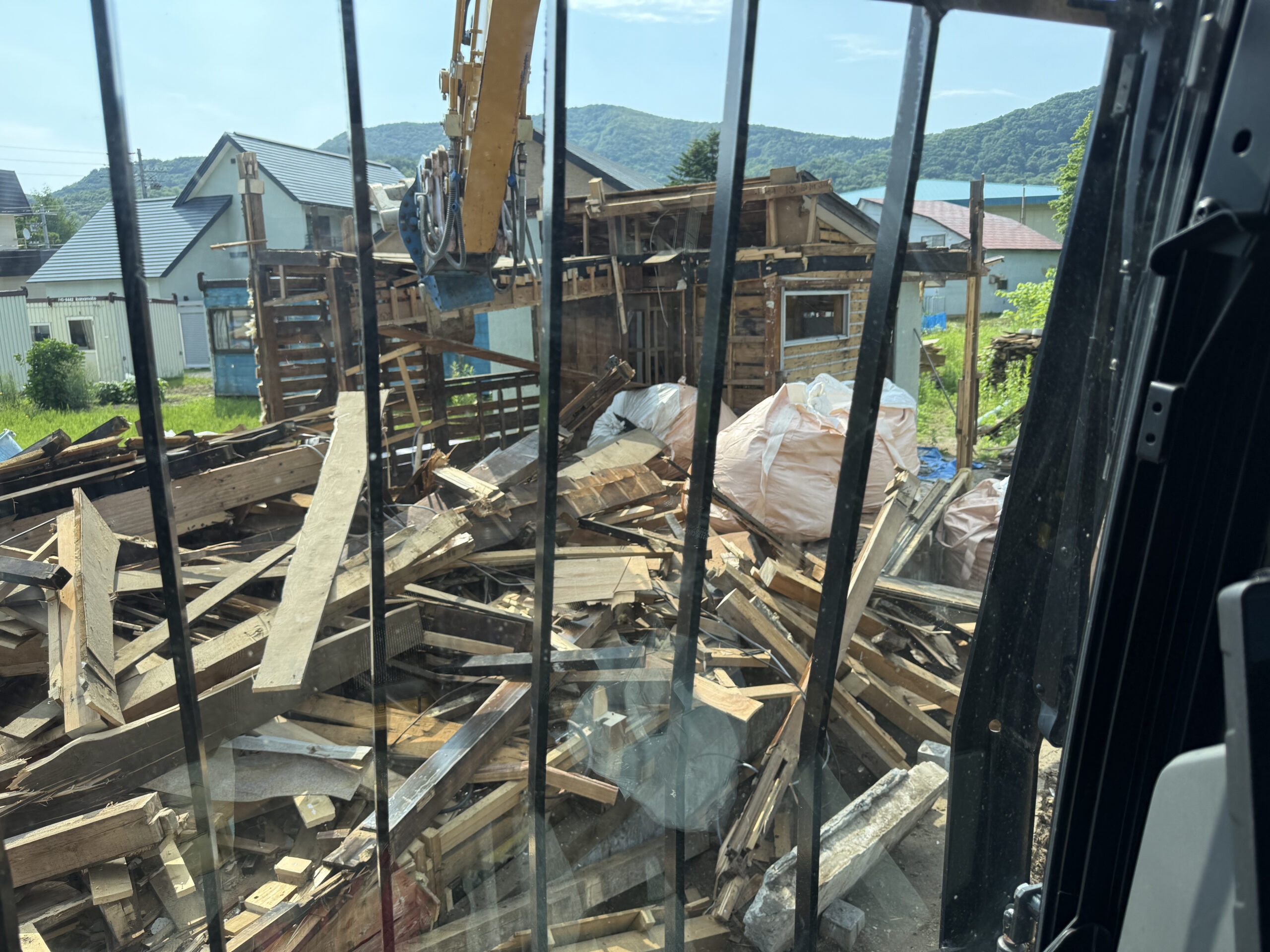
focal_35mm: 24
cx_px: 635
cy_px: 476
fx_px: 881
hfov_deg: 71.6
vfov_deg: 56.8
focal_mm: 6.76
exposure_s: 1/1770
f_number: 1.78
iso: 100
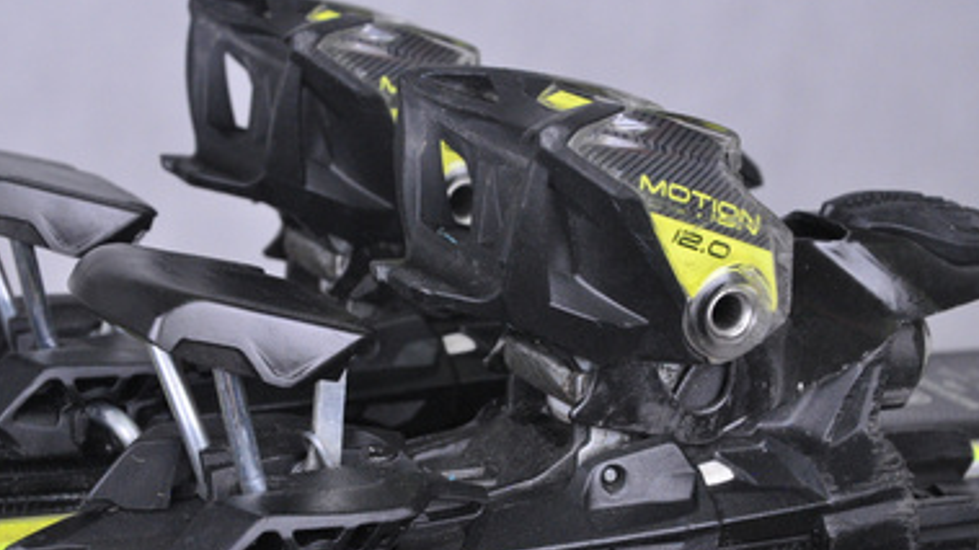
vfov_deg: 9.8
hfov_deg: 17.4
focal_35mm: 123
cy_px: 350
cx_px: 465
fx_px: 3192
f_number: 8
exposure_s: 1/125
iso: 3200
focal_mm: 66
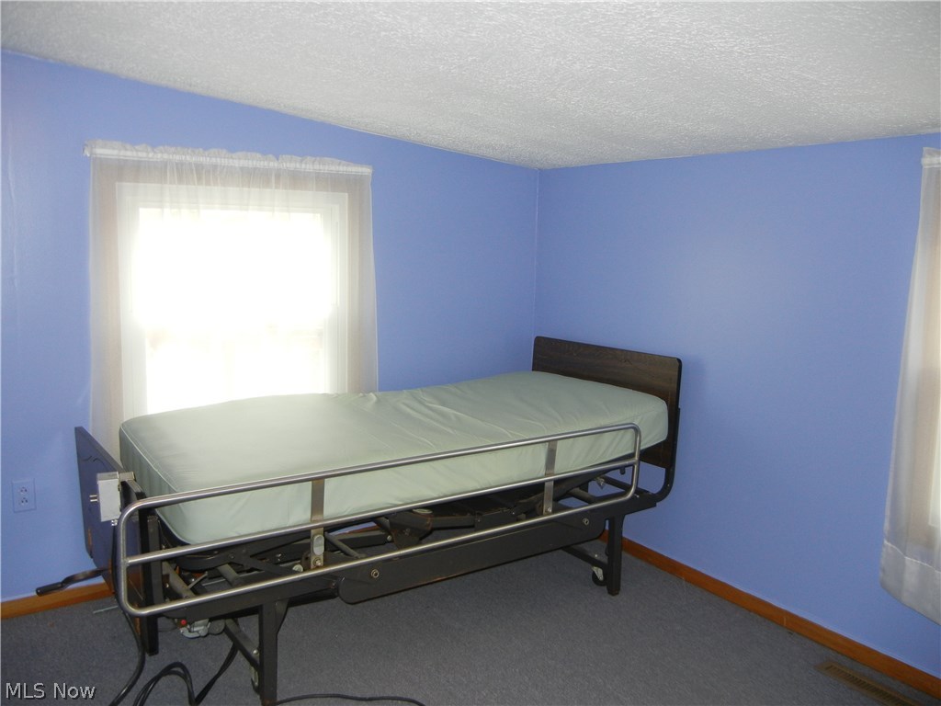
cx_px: 470
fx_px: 816
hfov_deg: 60.0
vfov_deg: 46.8
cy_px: 353
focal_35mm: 30
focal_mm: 5.4
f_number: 3.5
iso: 196
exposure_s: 1/30
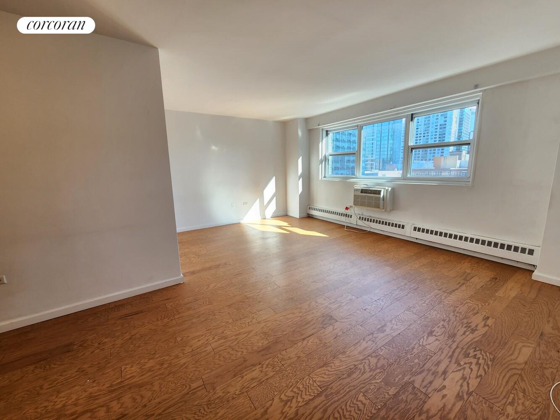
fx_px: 210
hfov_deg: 106.2
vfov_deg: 89.9
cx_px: 280
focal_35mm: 13
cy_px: 210
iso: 64
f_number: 2.2
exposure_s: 1/60
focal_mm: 2.2
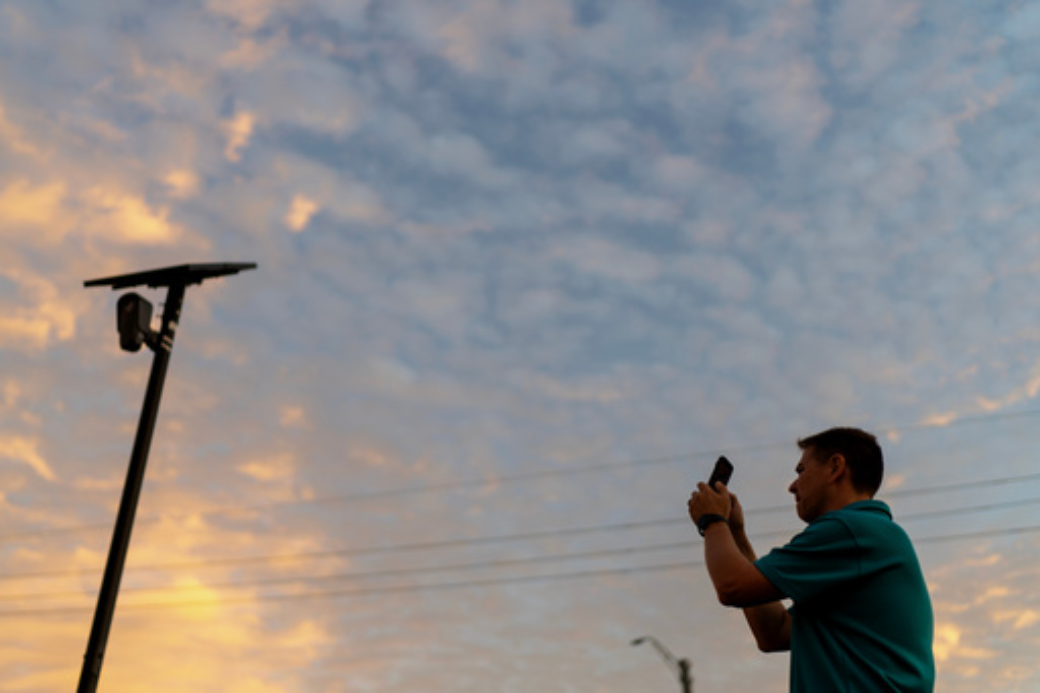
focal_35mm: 35
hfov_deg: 54.4
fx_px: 1011
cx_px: 520
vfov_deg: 37.8
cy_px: 346
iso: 100
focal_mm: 35
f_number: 1.4
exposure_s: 1/80
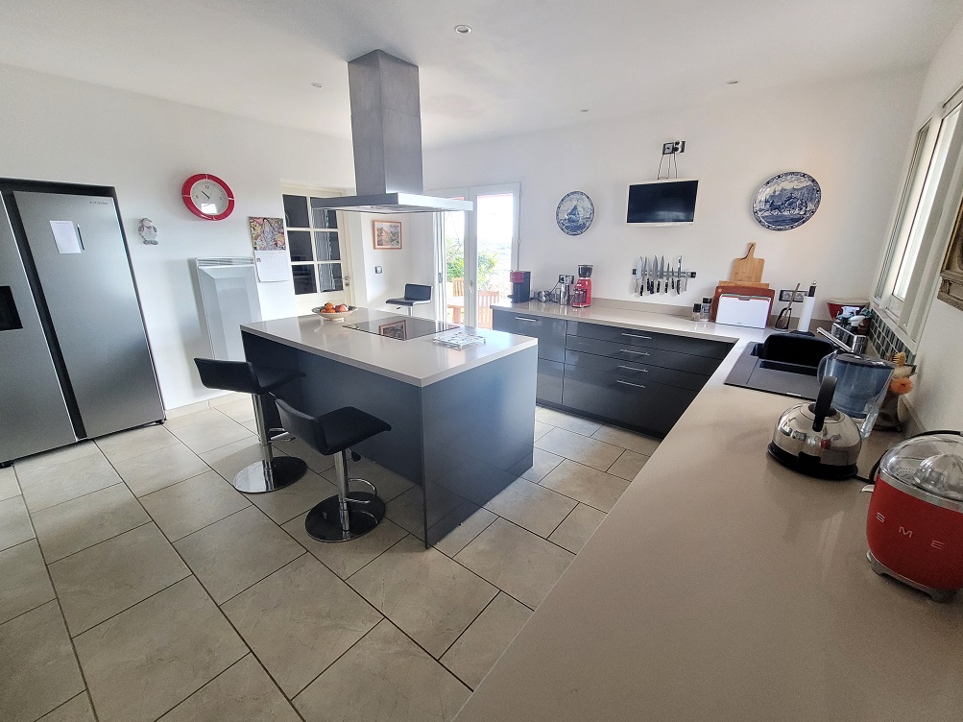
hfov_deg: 102.1
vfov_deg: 85.6
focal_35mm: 14
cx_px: 493
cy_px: 349
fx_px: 389
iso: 400
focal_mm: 1.74
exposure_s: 1/50
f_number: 2.2
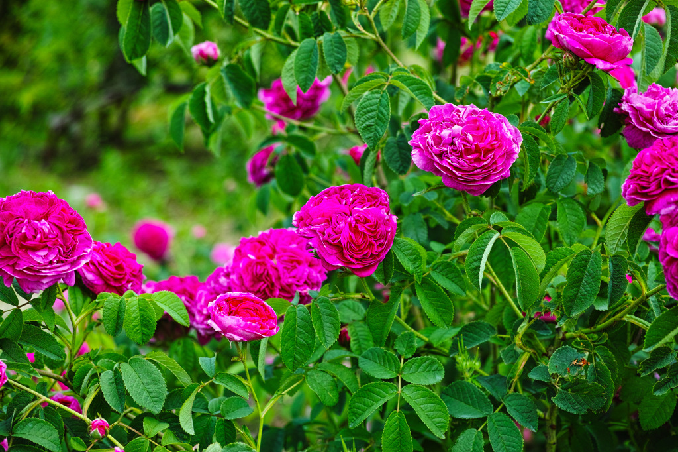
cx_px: 339
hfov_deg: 27.0
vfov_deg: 18.2
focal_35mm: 75
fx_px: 1412
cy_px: 226
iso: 200
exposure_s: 1/500
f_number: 3.5
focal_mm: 50
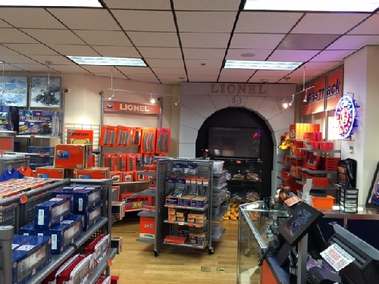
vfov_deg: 48.2
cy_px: 142
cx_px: 190
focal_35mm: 29
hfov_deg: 61.7
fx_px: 318
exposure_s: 1/15
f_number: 2.2
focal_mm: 4.15
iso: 32
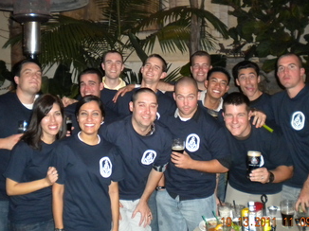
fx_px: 375
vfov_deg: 34.3
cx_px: 149
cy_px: 112
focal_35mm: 42
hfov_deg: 44.8
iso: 523
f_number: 3.1
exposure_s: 1/30
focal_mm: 6.3
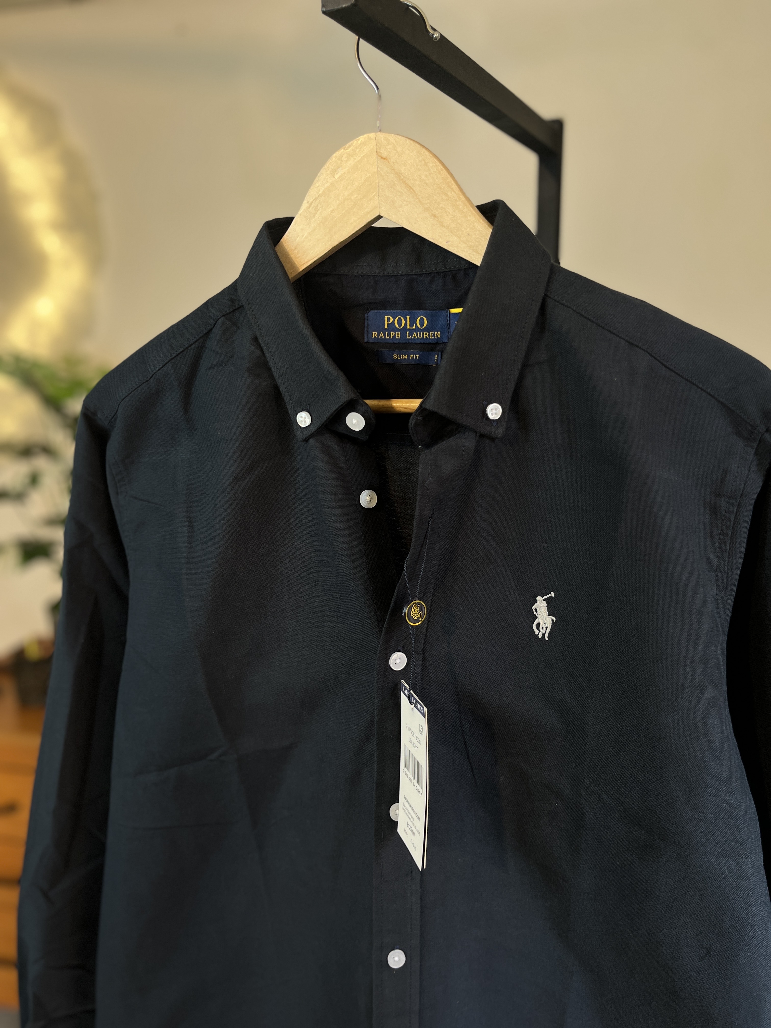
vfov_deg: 67.3
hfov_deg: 53.1
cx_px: 386
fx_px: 772
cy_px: 514
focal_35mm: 26
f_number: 1.6
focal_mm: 5.1
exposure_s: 1/50
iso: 64
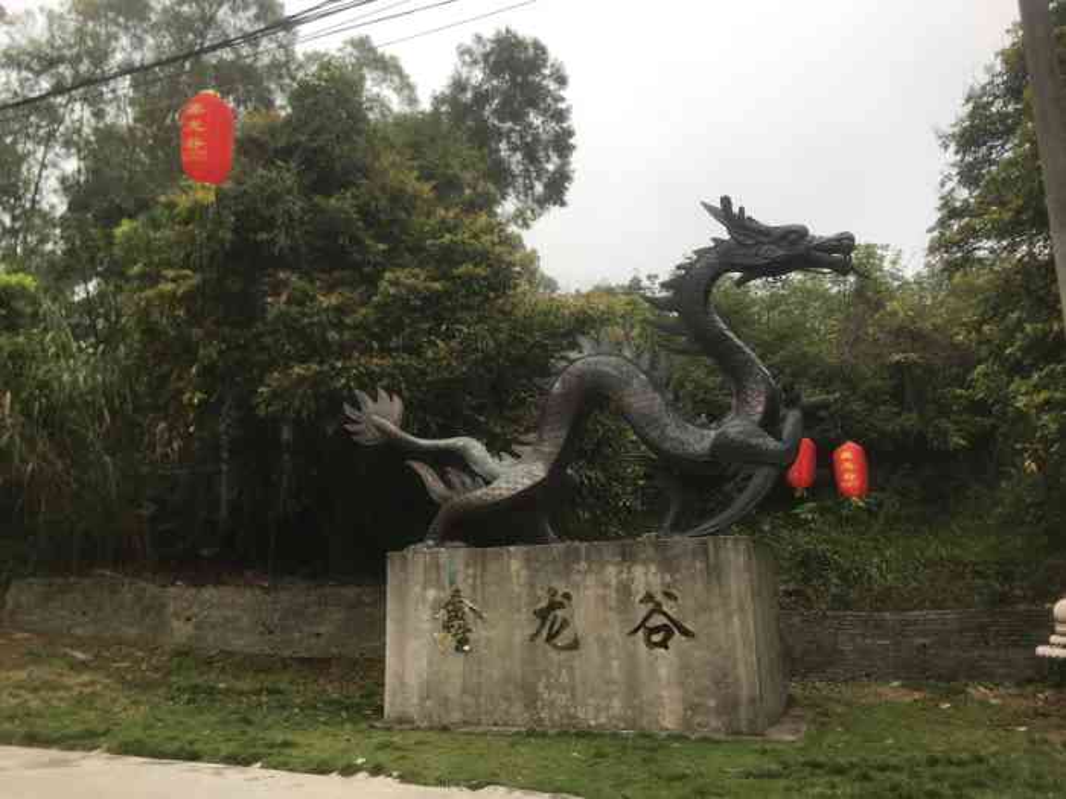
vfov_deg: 48.2
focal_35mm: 29
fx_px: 893
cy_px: 400
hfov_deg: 61.7
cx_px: 533
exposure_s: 1/220
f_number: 2.2
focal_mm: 4.15
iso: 25
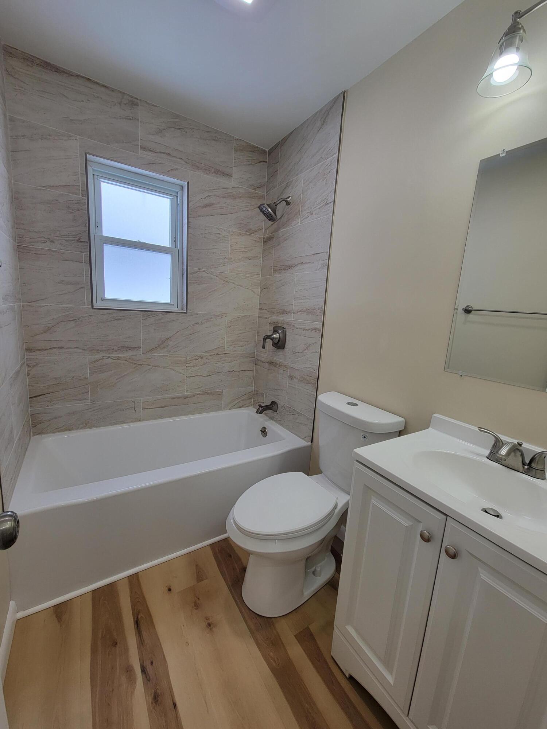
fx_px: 274
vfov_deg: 106.2
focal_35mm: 13
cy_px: 364
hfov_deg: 89.9
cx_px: 274
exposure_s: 1/120
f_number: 2.2
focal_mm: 2.2
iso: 64
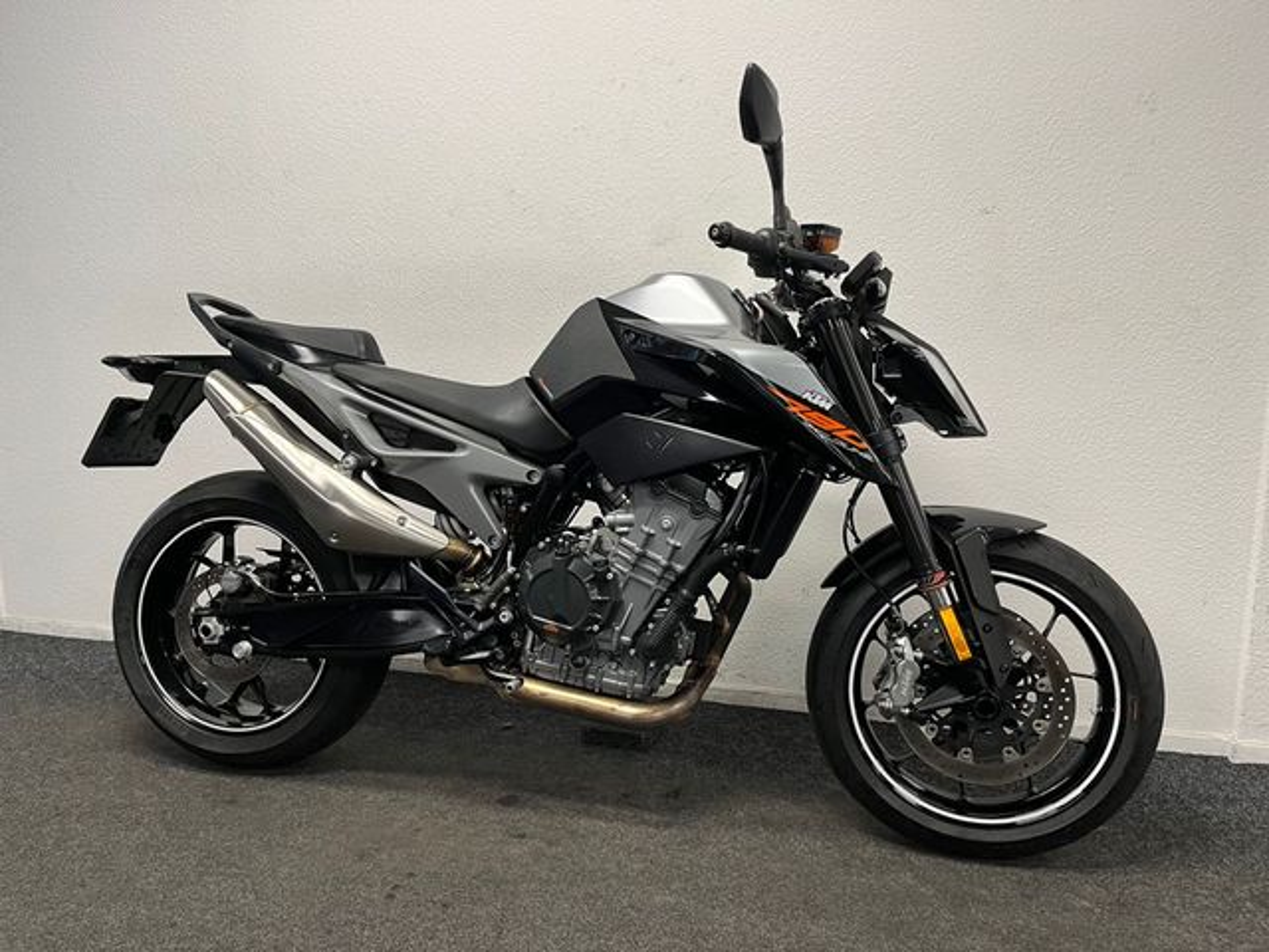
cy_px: 476
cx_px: 634
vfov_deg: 53.1
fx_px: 953
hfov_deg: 67.3
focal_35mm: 26
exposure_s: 1/50
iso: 80
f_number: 1.6
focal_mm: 5.1
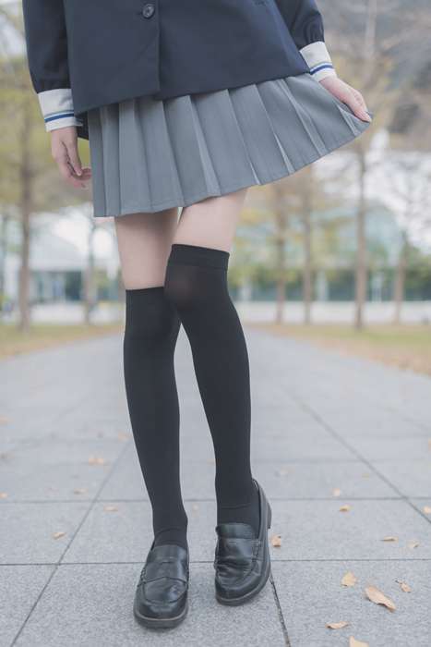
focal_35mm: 35
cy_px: 324
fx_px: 628
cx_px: 216
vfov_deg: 54.4
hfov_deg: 37.9
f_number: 2
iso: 125
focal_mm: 35
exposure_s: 1/400
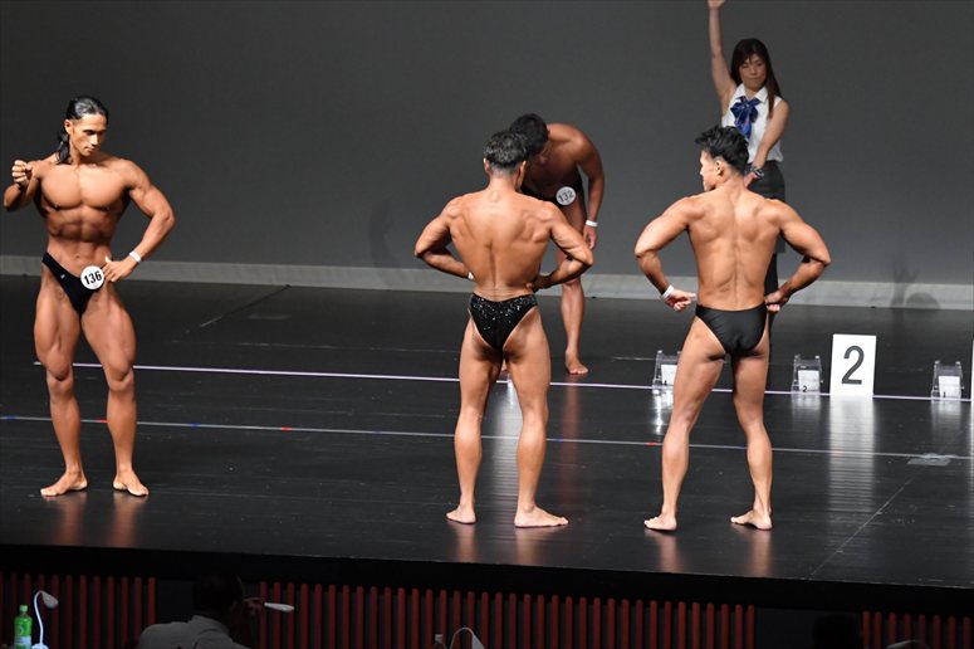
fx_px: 6085
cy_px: 324
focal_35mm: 225
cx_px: 487
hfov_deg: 9.2
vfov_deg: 6.1
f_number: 5.6
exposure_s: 1/400
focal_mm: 150
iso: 5000
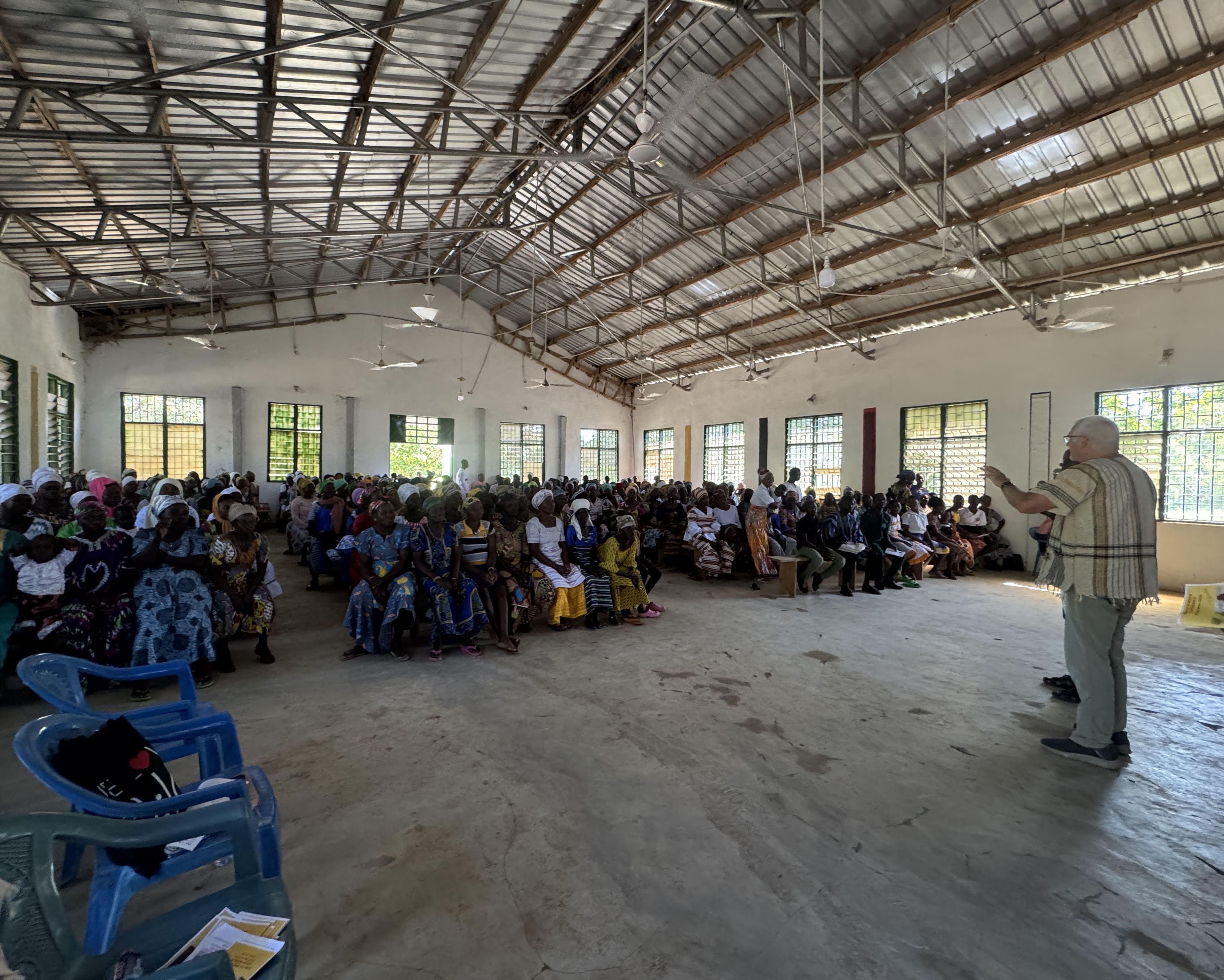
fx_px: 543
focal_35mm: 15
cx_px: 583
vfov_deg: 84.0
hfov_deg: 96.7
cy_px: 483
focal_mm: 2.22
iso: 320
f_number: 2.2
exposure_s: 1/70
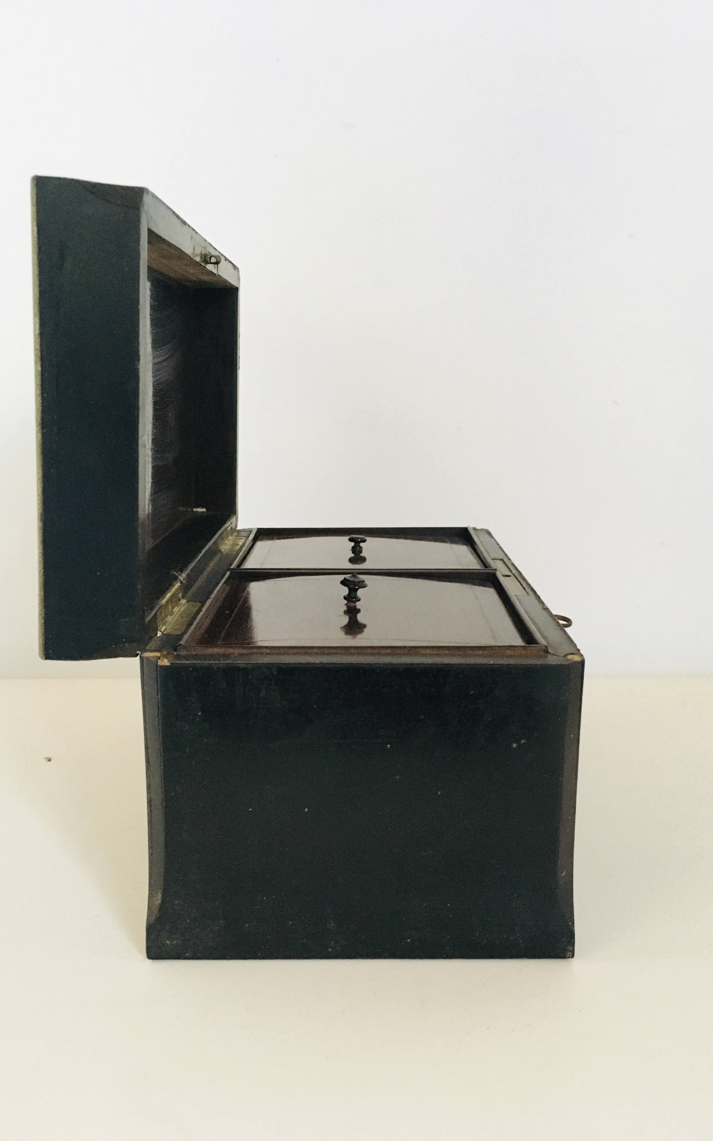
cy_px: 573
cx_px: 369
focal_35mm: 31
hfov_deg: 40.6
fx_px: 964
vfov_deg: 61.2
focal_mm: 4.15
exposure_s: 1/25
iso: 200
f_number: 2.2
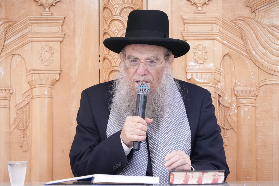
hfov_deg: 11.2
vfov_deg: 7.5
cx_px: 140
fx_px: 1427
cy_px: 93
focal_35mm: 184
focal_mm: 184
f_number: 7.1
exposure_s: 1/200
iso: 12800
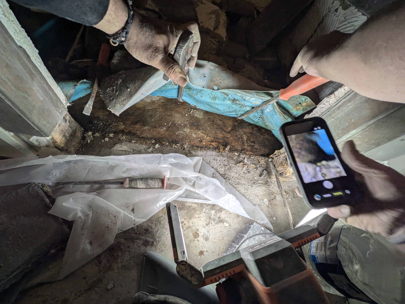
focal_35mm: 14
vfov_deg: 85.7
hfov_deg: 102.0
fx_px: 164
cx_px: 202
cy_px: 152
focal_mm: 1.83
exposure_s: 1/198
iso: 50
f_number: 2.2
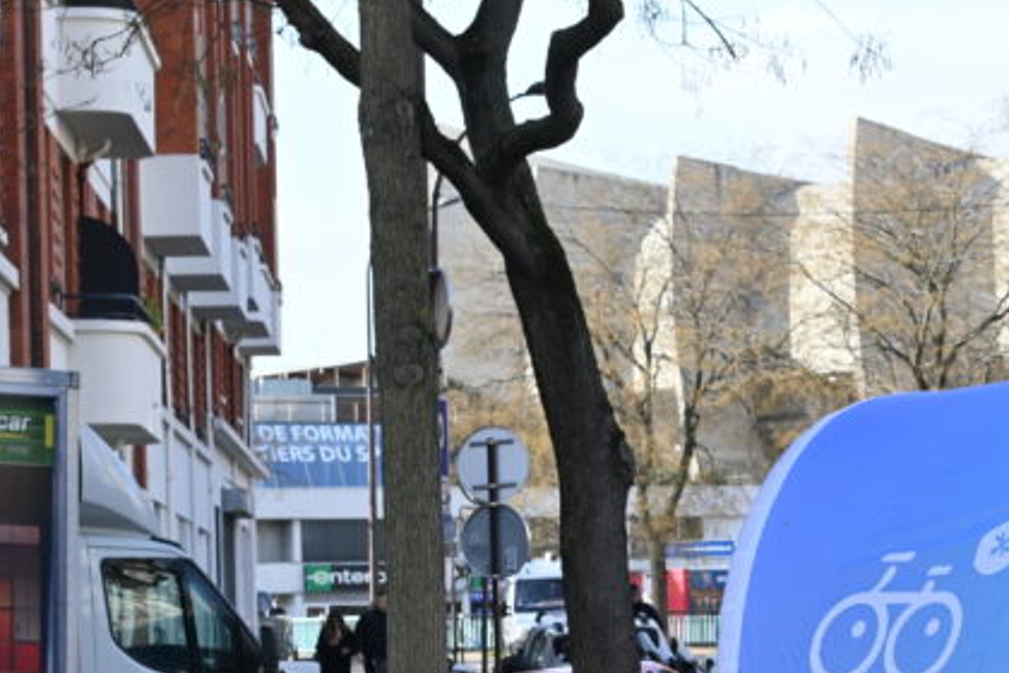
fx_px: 5129
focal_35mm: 183
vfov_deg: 7.5
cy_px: 669
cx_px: 1107
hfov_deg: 11.1
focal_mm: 50
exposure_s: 1/250
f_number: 5.6
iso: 160
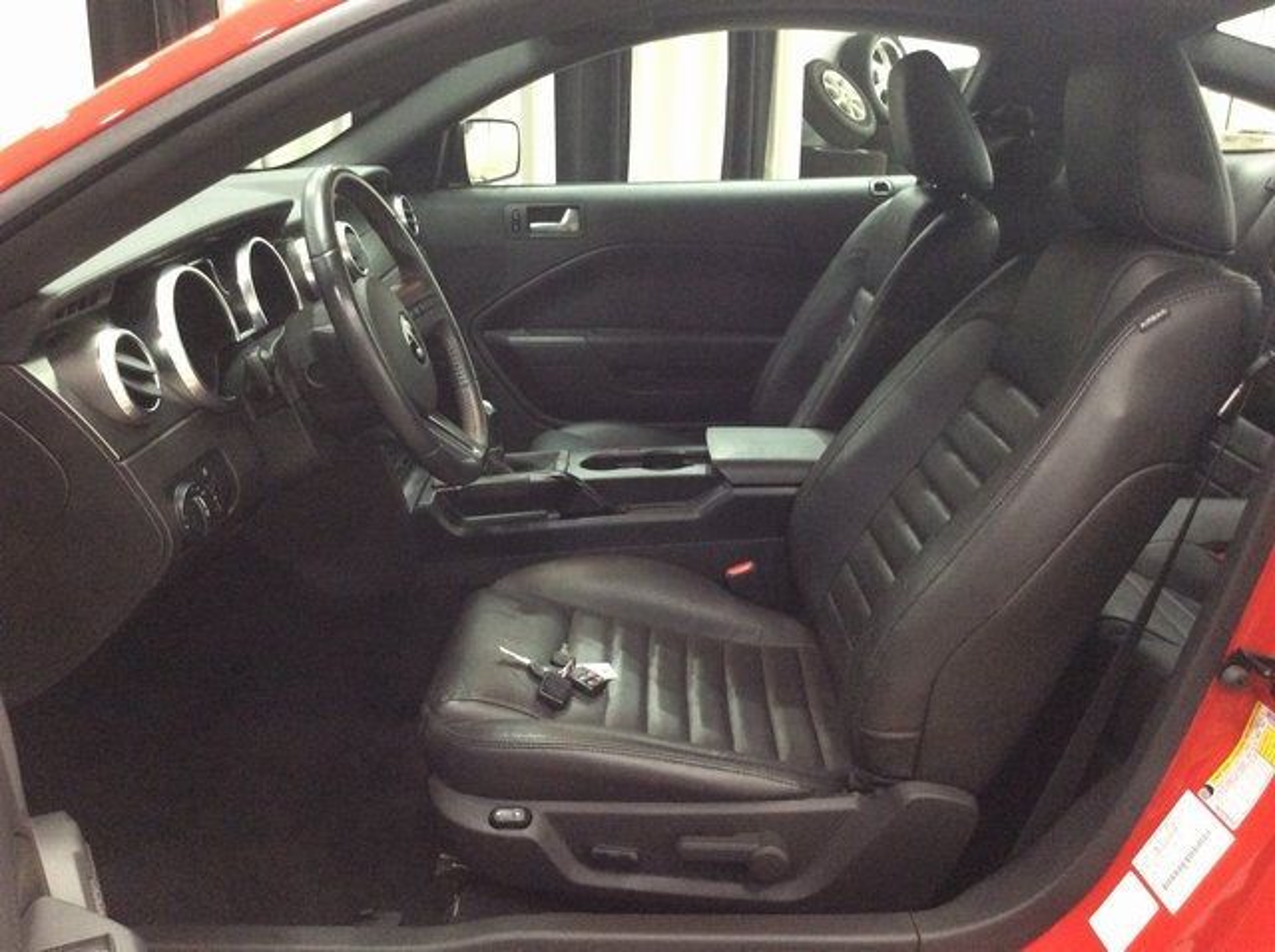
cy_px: 476
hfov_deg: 56.9
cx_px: 638
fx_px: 1177
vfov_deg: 44.1
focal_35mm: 32
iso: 250
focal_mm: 3.3
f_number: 2.4
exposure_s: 1/24
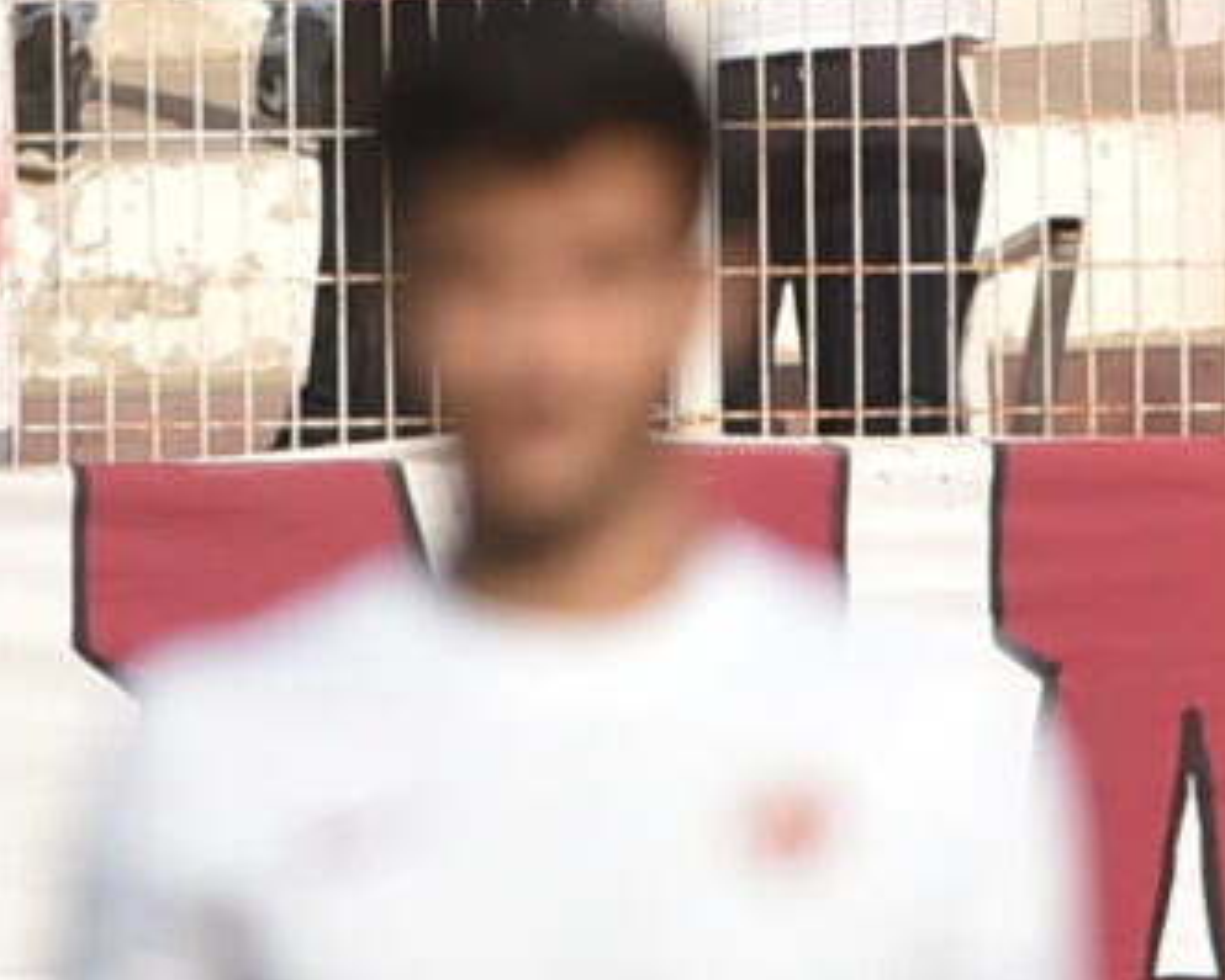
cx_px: -1099
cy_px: -749
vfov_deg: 0.7
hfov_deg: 0.9
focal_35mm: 2174
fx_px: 78842
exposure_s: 1/8000
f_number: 2.8
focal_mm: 300
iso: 320
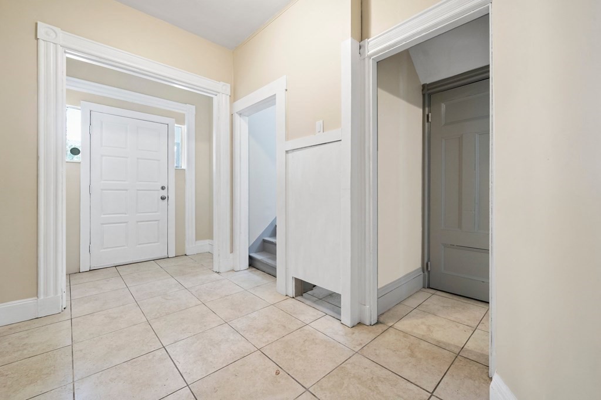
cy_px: 200
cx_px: 300
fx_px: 234
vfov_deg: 81.2
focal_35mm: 14
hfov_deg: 104.3
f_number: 7.1
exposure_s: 1/5
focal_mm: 14
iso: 250
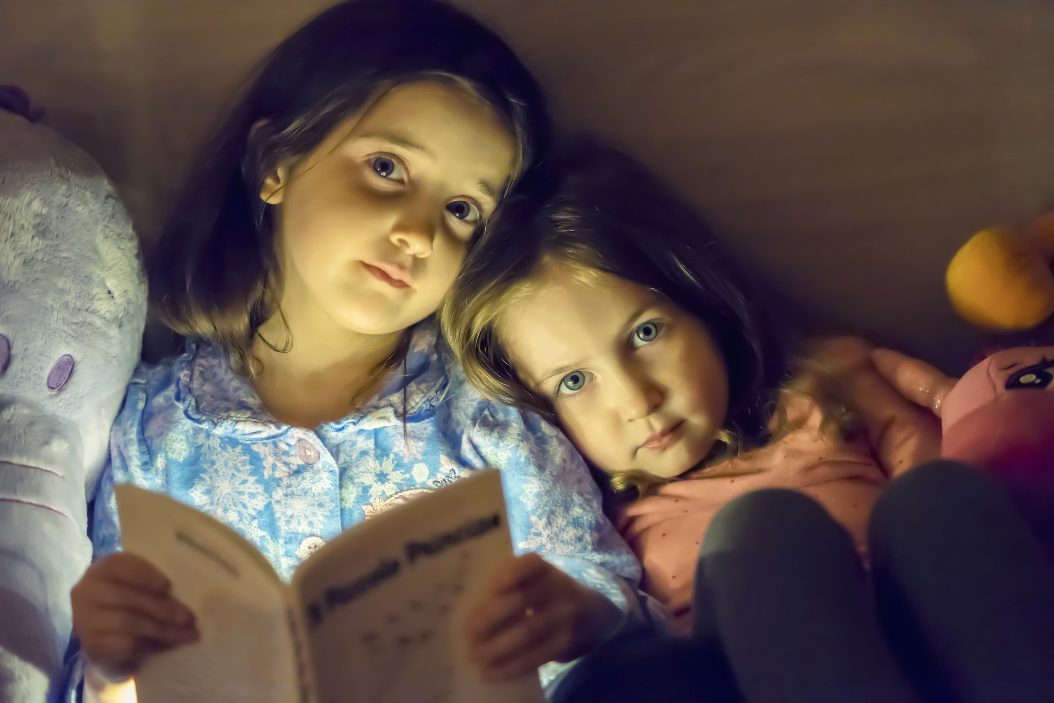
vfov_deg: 16.1
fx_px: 2488
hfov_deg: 23.9
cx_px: 527
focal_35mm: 85
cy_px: 352
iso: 6400
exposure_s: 1/80
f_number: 1.8
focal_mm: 85
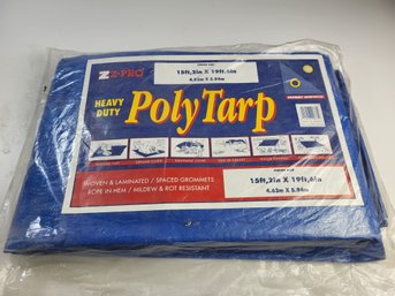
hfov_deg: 67.3
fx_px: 297
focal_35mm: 26
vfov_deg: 53.0
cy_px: 148
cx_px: 198
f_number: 1.8
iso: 40
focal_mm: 5.4
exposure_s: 1/388
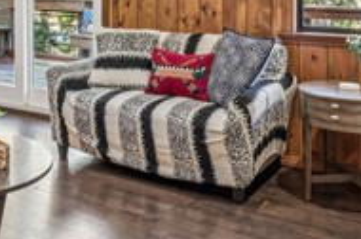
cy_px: -25
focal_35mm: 57
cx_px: 68
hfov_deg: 34.1
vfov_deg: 22.5
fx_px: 568
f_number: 13
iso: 100
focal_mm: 16.8
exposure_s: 2.5
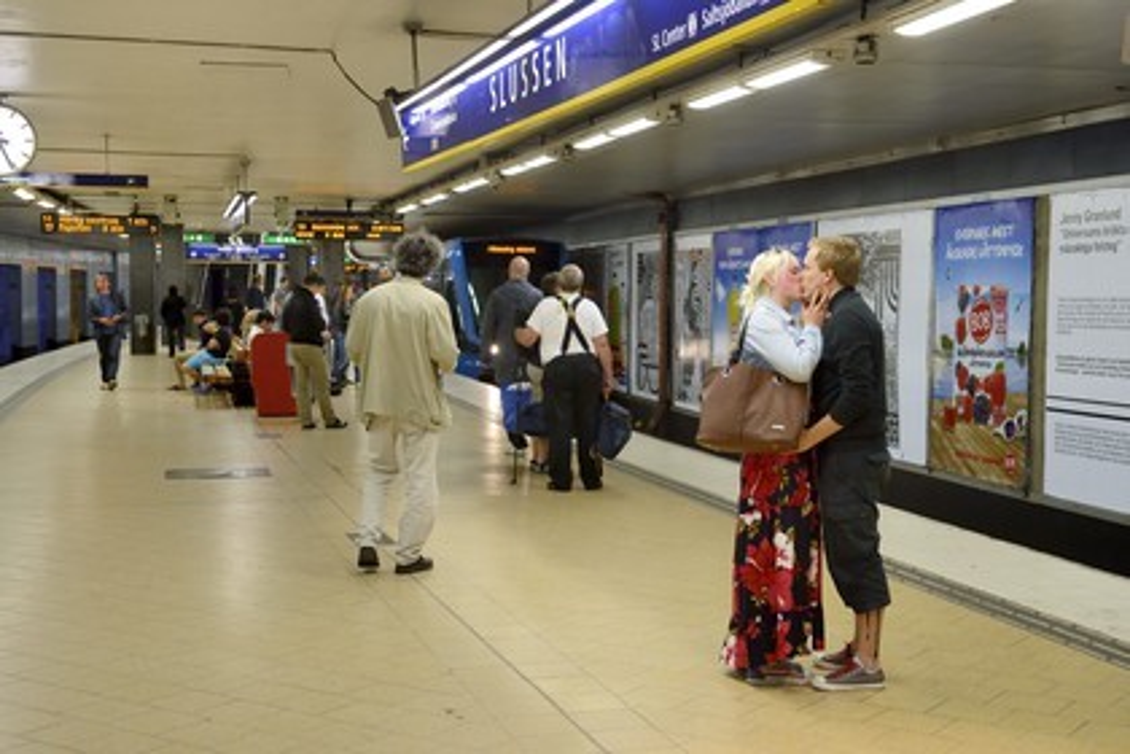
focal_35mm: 50
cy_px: 377
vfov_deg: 27.0
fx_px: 1569
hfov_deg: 39.6
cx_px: 565
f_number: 5.6
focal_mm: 50
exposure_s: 1/125
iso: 1600
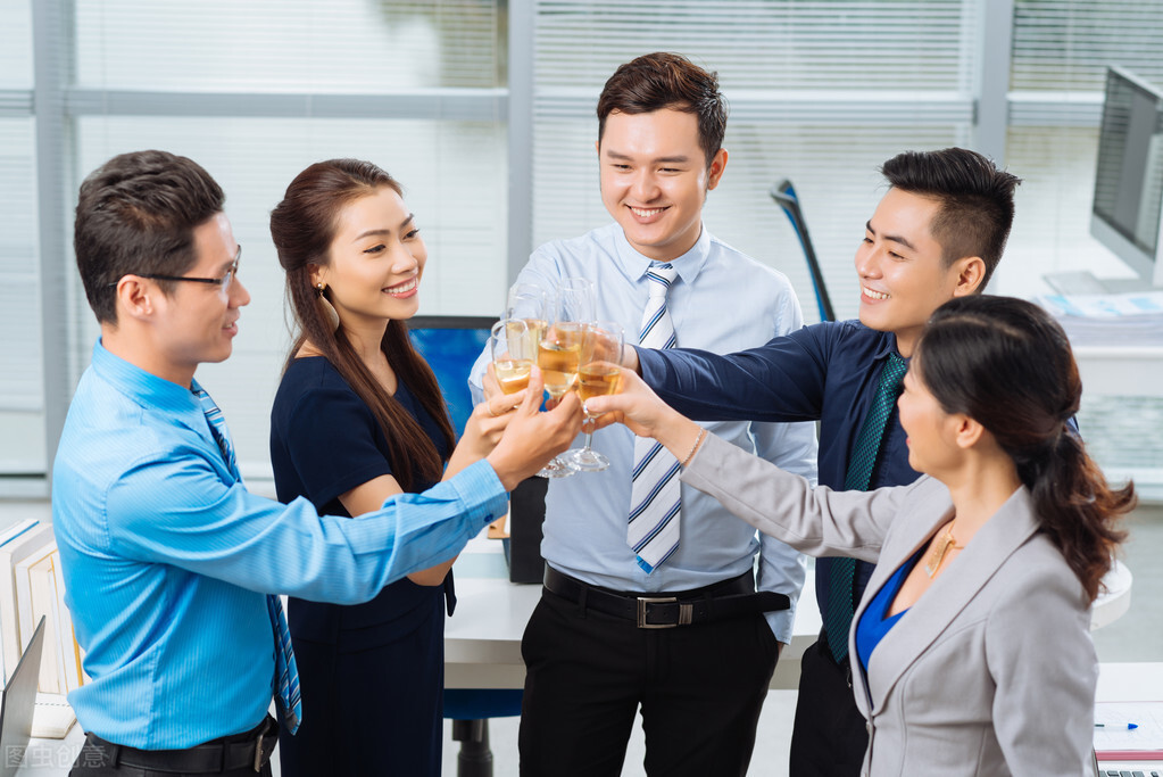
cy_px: 388
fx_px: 2747
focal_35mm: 85
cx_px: 582
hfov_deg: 23.9
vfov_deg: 16.1
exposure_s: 1/160
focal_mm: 85
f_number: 4
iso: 100
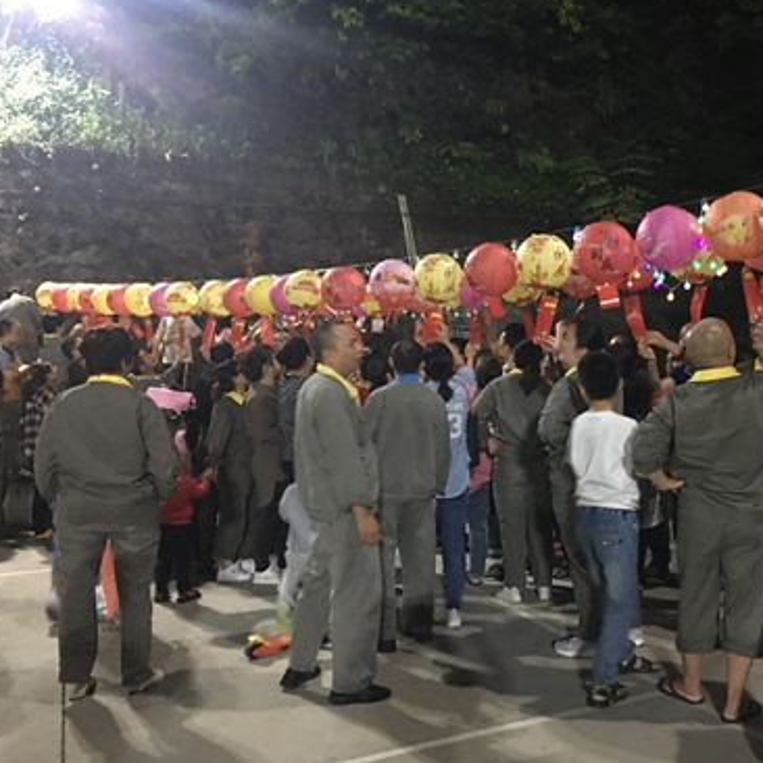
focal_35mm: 35
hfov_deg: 46.5
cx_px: 507
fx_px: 873
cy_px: 380
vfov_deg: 47.2
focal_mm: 4.15
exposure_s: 1/4
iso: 80
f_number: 2.2
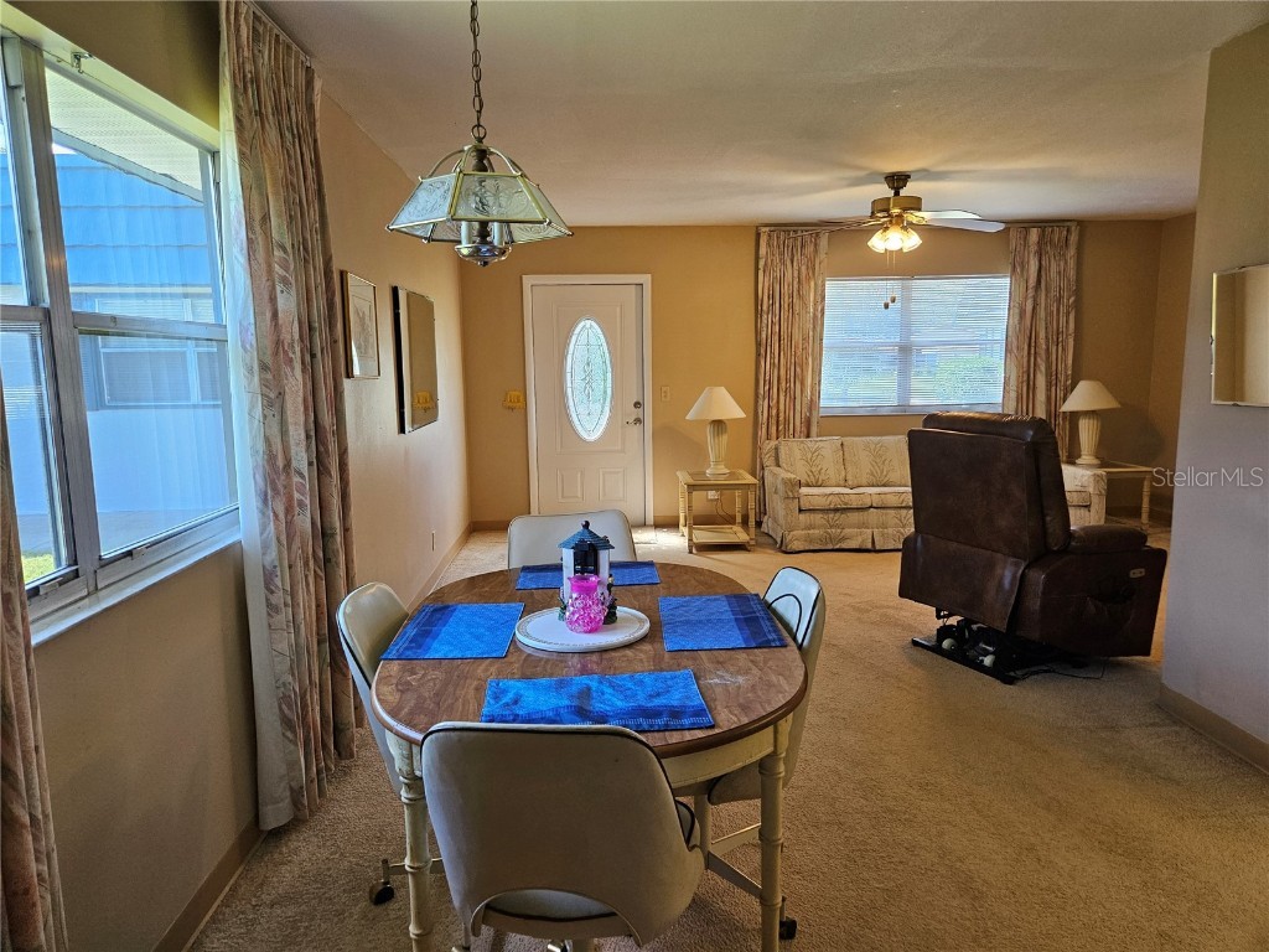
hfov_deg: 73.9
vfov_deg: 58.9
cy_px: 476
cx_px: 634
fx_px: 843
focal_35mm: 23
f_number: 1.8
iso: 200
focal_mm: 5.4
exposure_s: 1/120
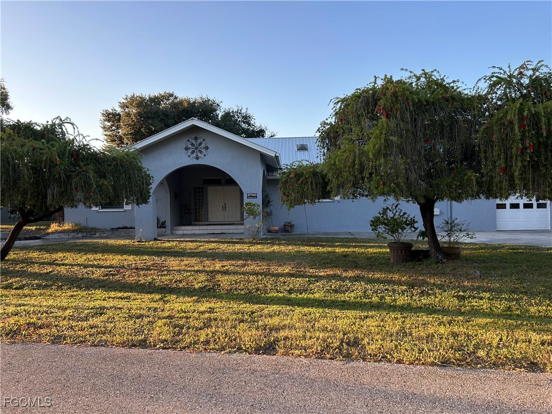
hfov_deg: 67.3
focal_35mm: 26
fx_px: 415
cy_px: 207
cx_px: 276
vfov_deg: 53.1
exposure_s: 1/611
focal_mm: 5.7
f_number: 1.5
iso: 50
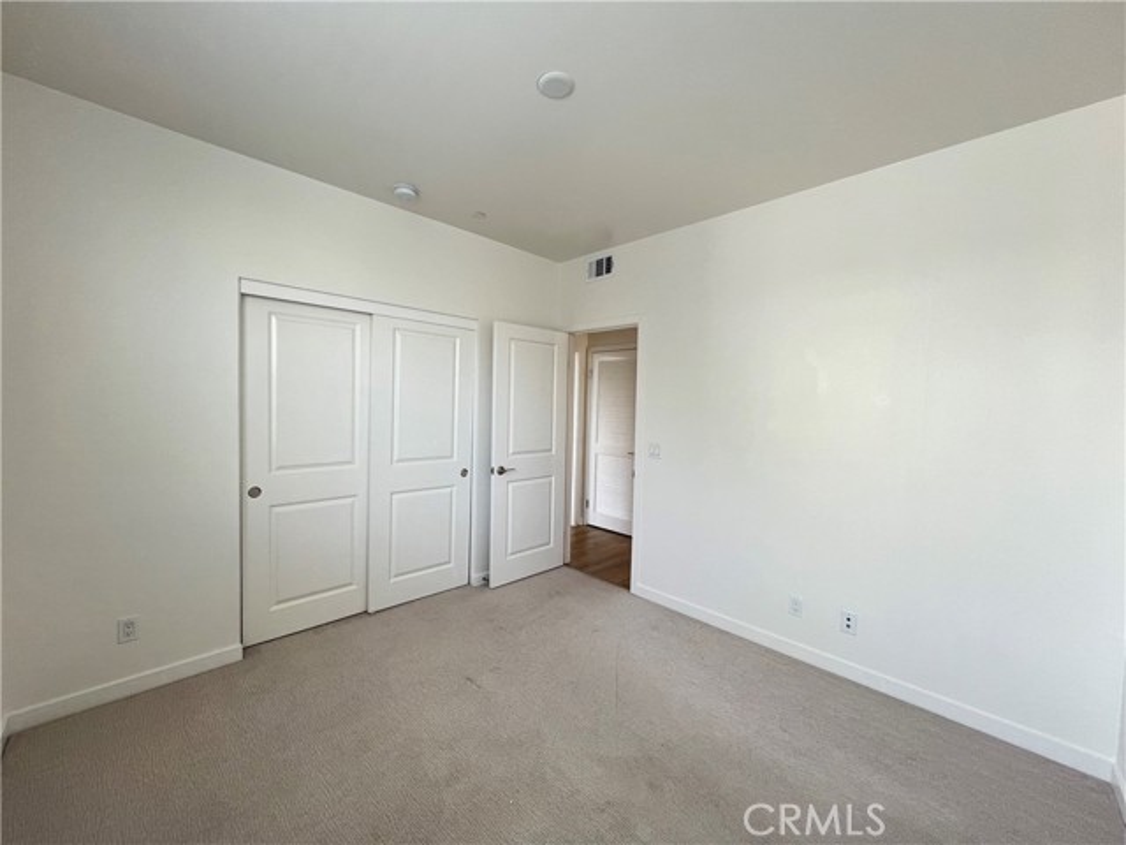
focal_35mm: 13
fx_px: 423
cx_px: 563
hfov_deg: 106.2
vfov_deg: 89.9
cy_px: 422
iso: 80
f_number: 1.8
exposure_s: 1/120
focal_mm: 1.57
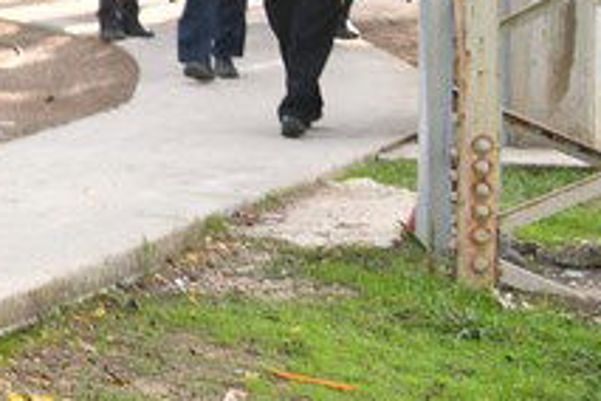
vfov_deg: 6.6
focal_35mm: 206
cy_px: -85
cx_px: -940
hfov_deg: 8.9
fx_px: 3439
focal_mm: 38
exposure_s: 1/250
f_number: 18
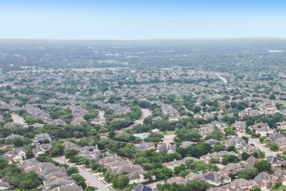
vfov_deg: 22.1
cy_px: 237
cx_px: 362
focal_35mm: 56
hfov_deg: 29.4
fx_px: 445
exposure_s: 1/1000
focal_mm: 8.4
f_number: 2.8
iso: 100
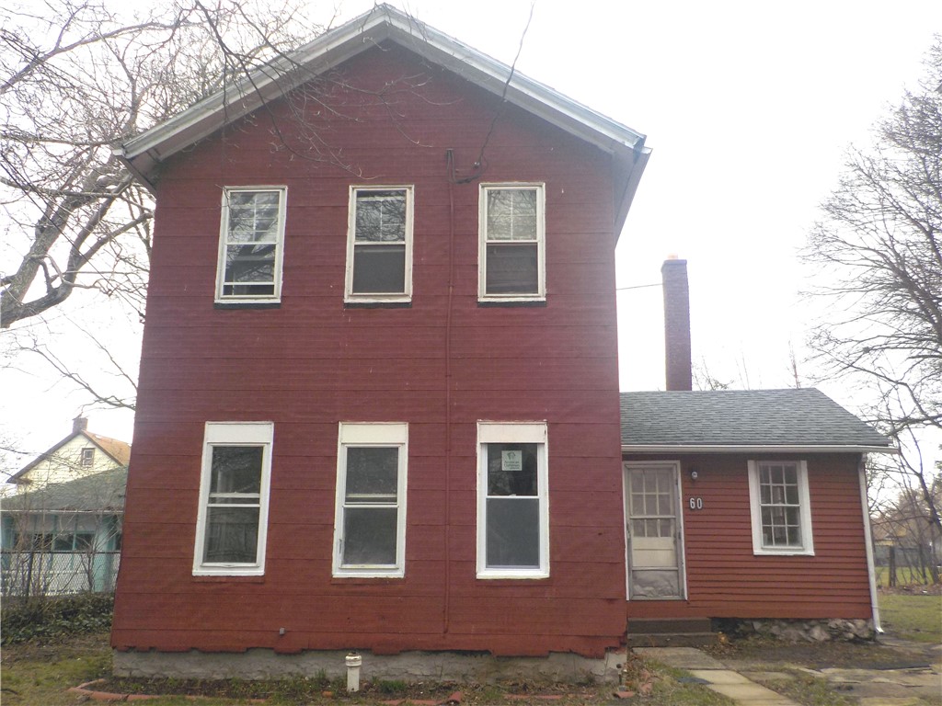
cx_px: 471
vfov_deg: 46.8
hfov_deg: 60.0
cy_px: 353
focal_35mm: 30
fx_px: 816
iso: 125
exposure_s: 1/200
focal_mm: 4.1
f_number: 3.3
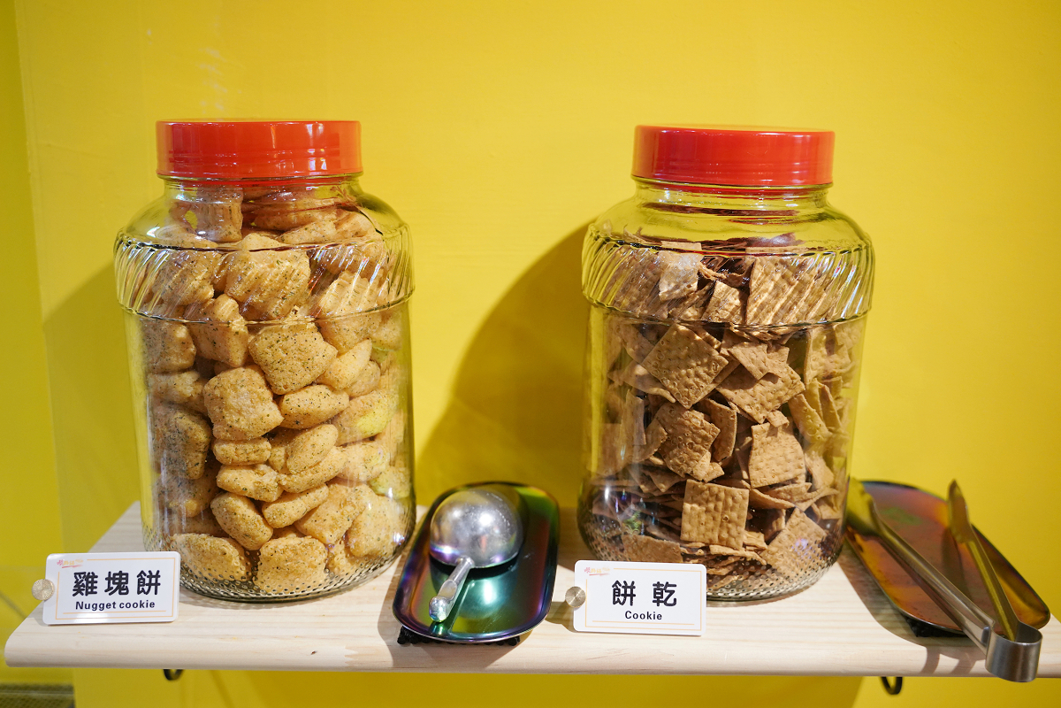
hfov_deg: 54.4
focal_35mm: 35
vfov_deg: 37.9
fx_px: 1031
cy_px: 354
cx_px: 530
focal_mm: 35
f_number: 3.5
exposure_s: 1/160
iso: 1600
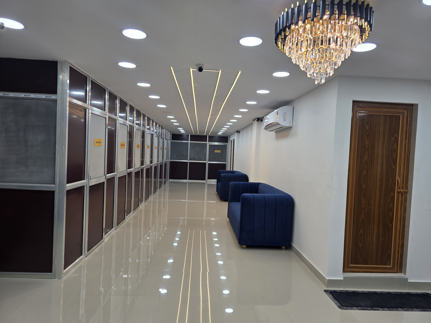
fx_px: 286
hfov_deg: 73.9
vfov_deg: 58.9
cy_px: 162
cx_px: 216
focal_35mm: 23
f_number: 1.7
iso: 25
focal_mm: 6.3
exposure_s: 1/100
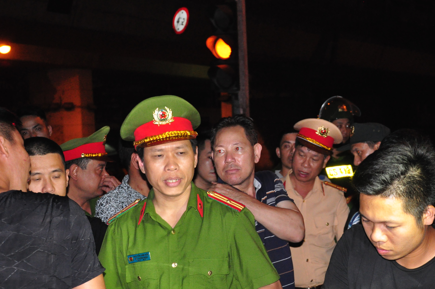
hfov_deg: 21.2
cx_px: 287
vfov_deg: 14.2
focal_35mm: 96
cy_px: 181
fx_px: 1159
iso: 1600
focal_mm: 48
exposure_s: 1/60
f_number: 4.8
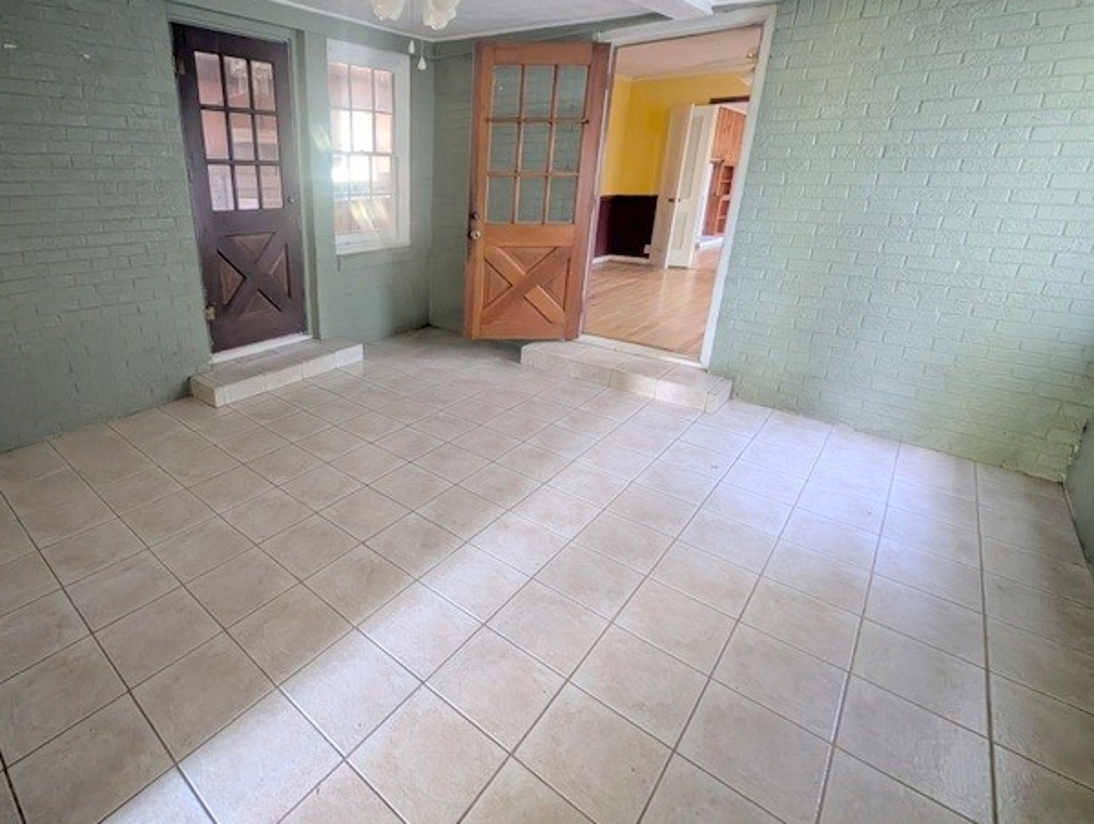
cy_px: 349
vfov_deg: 77.7
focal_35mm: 16
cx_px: 414
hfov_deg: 92.6
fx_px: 506
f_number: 1.95
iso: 1273
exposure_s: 1/23.8
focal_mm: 2.23
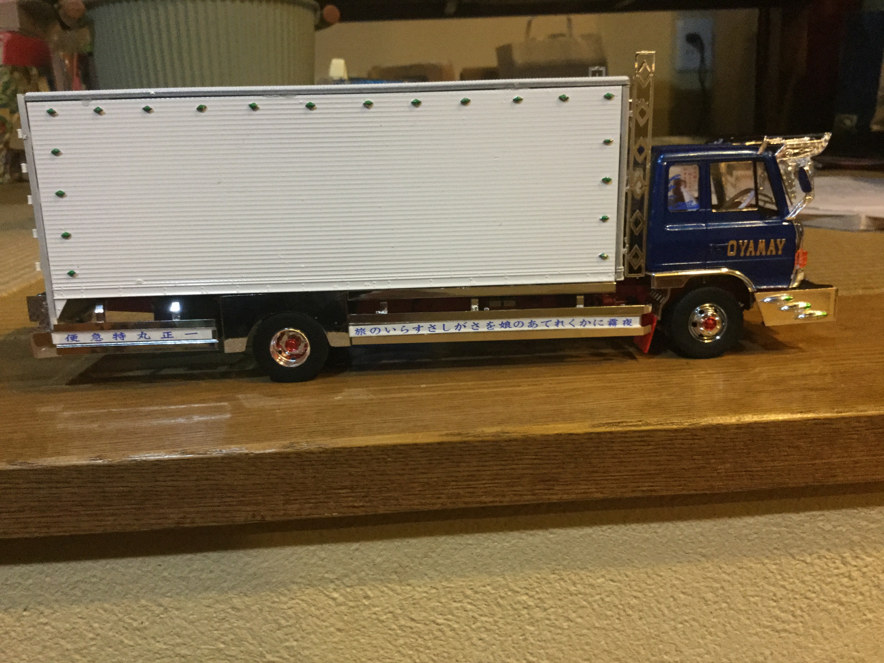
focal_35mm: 31
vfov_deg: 45.4
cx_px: 442
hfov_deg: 58.4
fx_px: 792
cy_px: 332
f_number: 2.4
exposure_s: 1/24
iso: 200
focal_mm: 3.3
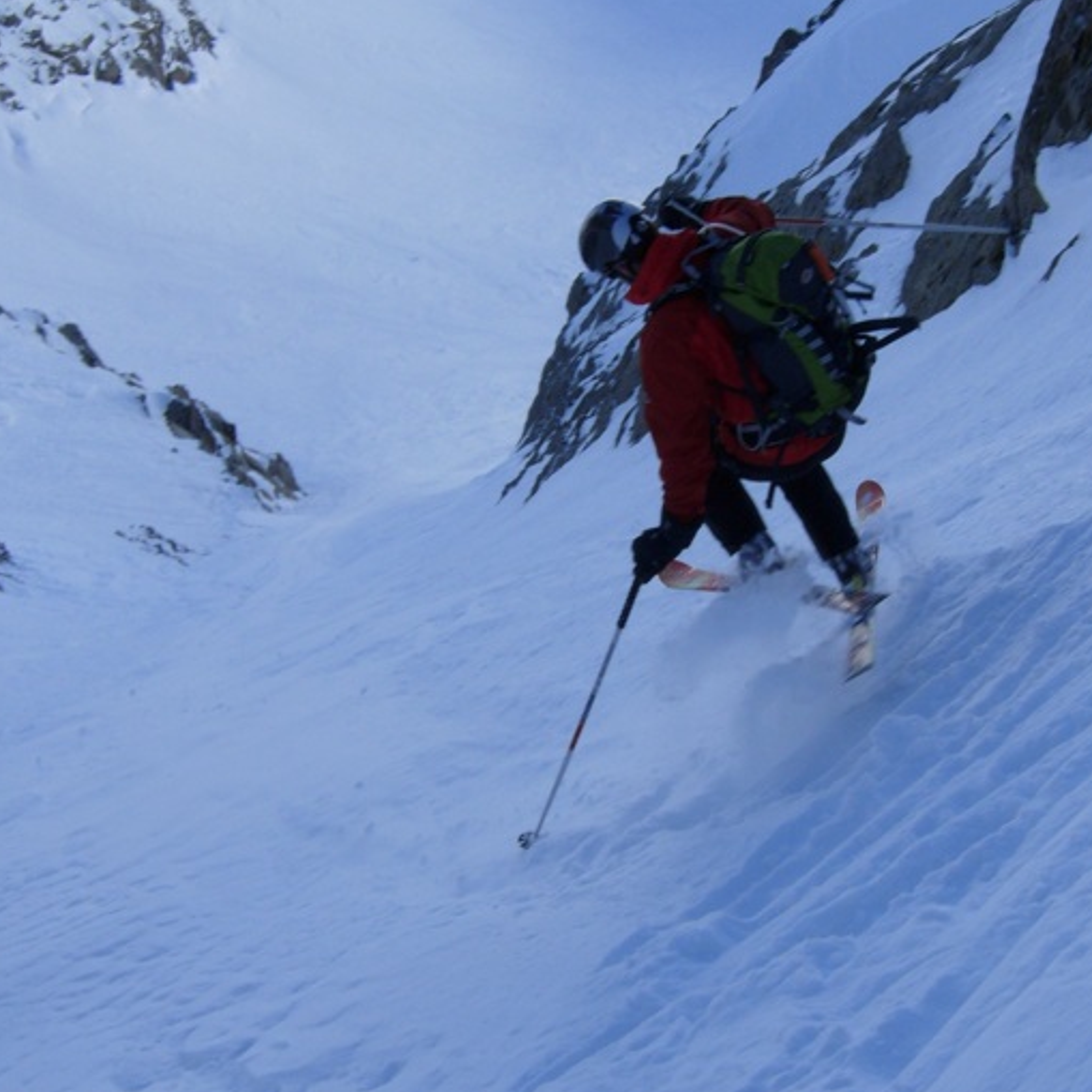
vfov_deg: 26.9
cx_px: 640
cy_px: 540
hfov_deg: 26.8
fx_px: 2284
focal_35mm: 64
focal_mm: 7.5
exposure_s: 1/418
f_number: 5.4
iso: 50
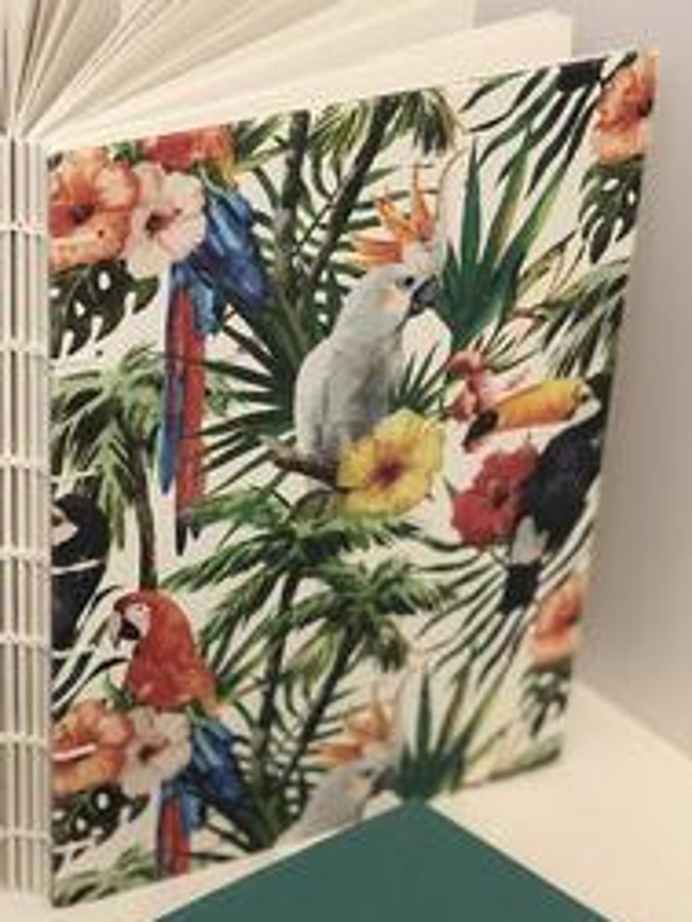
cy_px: 618
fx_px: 2479
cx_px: 106
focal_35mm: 93
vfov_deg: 21.0
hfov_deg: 15.7
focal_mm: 6
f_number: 2.4
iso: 160
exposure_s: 1/25
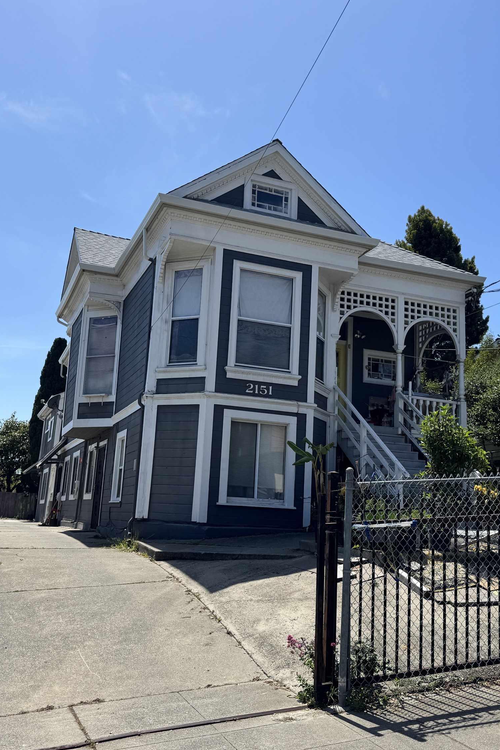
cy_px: 373
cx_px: 259
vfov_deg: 55.8
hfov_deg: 38.9
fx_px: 708
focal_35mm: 34
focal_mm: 6.76
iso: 80
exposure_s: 1/5814
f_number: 1.78
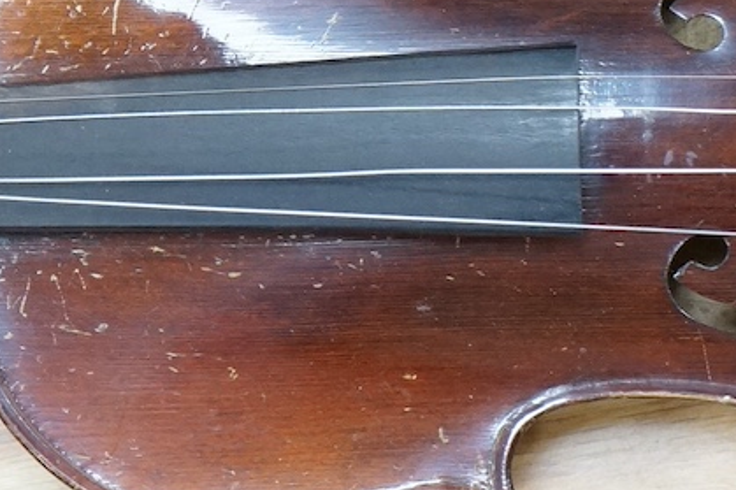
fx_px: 5109
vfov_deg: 5.5
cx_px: 287
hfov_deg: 8.2
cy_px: 162
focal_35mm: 250
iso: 3200
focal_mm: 61
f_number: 5.6
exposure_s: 1/80
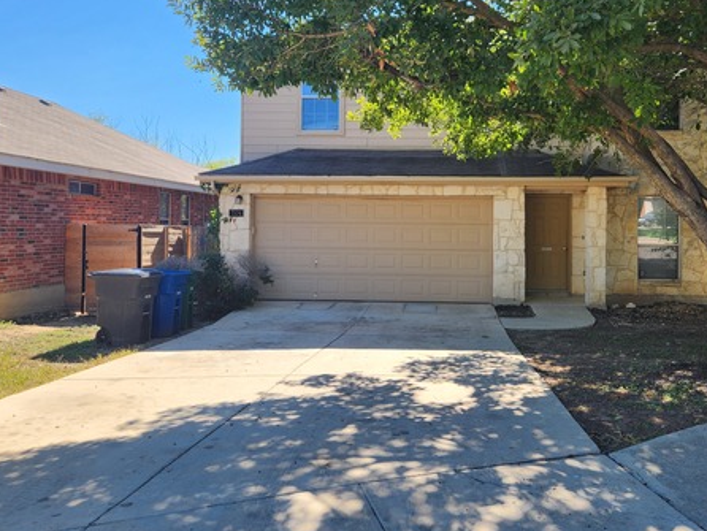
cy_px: 217
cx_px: 418
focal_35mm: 33
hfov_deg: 55.0
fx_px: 674
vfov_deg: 42.8
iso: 20
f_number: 1.8
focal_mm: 5.4
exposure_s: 1/616
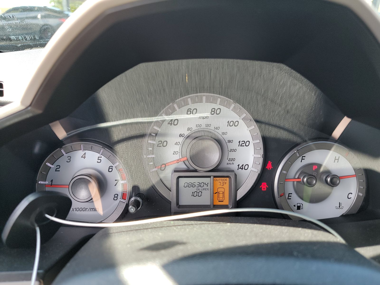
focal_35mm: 24
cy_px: 142
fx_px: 263
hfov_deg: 71.6
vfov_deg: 56.8
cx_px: 190
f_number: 1.8
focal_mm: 6.7
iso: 63
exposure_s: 1/59
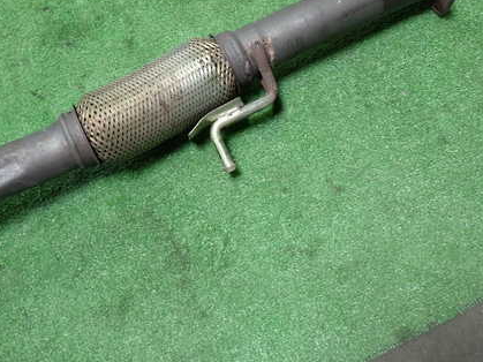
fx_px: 600
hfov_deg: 43.2
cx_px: 157
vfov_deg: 33.4
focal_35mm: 43
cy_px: 133
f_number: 2.3
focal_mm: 5.4
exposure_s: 1/40
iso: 200
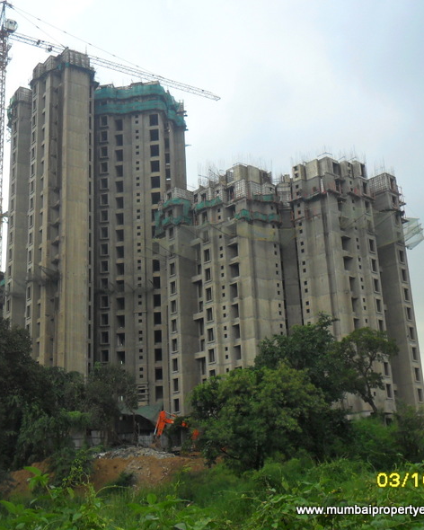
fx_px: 769
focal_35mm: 49
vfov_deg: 38.0
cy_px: 262
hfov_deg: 30.7
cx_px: 161
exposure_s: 1/250
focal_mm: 6.6
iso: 100
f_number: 4
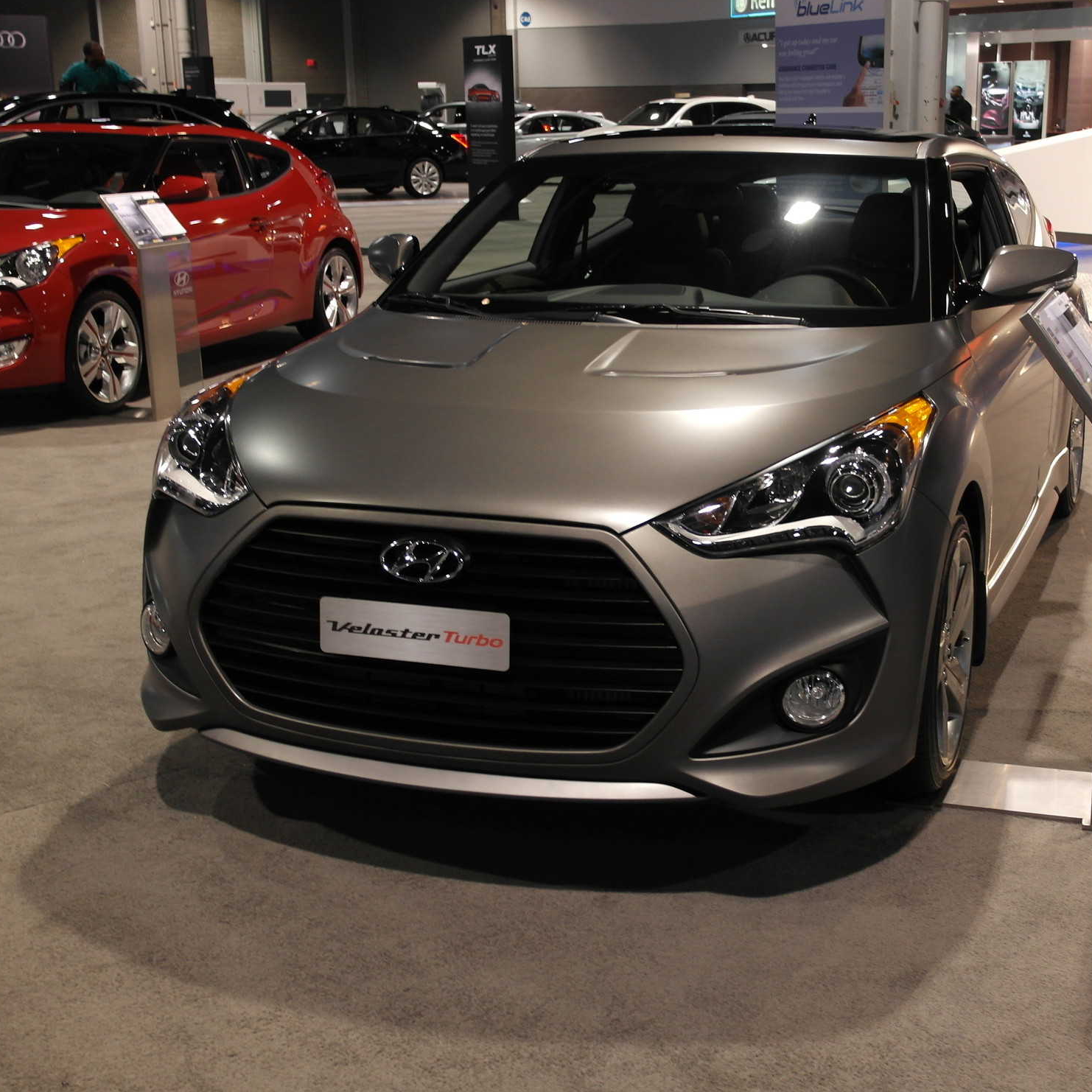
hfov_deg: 38.9
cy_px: 546
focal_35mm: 43
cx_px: 677
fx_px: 1535
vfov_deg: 39.2
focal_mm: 20
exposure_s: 1/30
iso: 400
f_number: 3.5
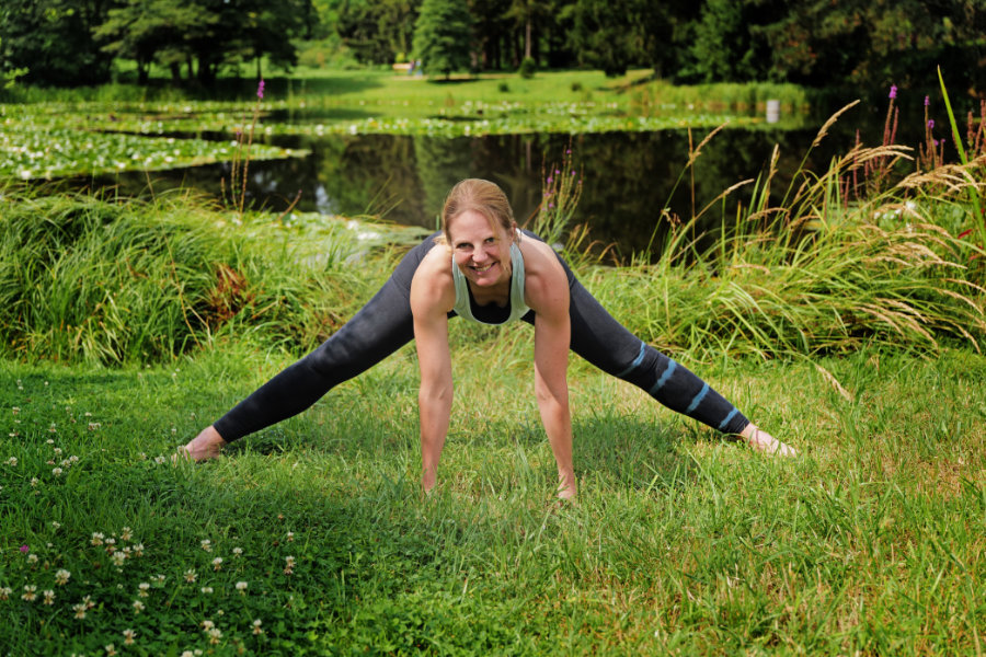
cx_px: 493
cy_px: 328
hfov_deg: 42.7
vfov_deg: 29.2
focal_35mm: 46
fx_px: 1260
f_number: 3.7
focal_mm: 46
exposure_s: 1/1600
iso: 200
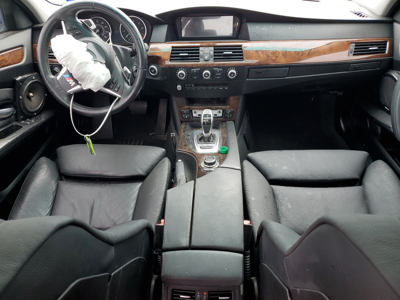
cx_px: 200
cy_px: 150
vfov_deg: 53.1
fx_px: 300
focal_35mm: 26
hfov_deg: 67.3
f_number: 1.5
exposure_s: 1/120
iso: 57
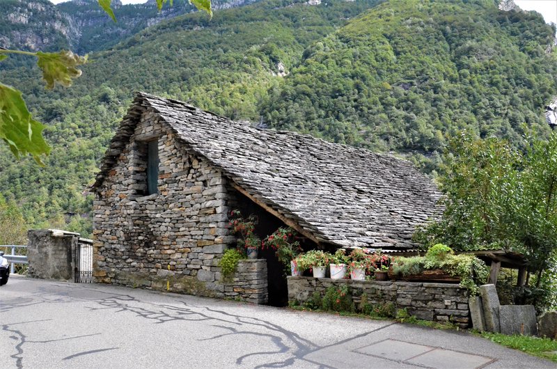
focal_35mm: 32
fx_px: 486
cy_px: 184
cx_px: 278
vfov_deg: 41.5
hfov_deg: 59.6
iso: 6400
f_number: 14
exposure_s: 1/800
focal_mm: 21
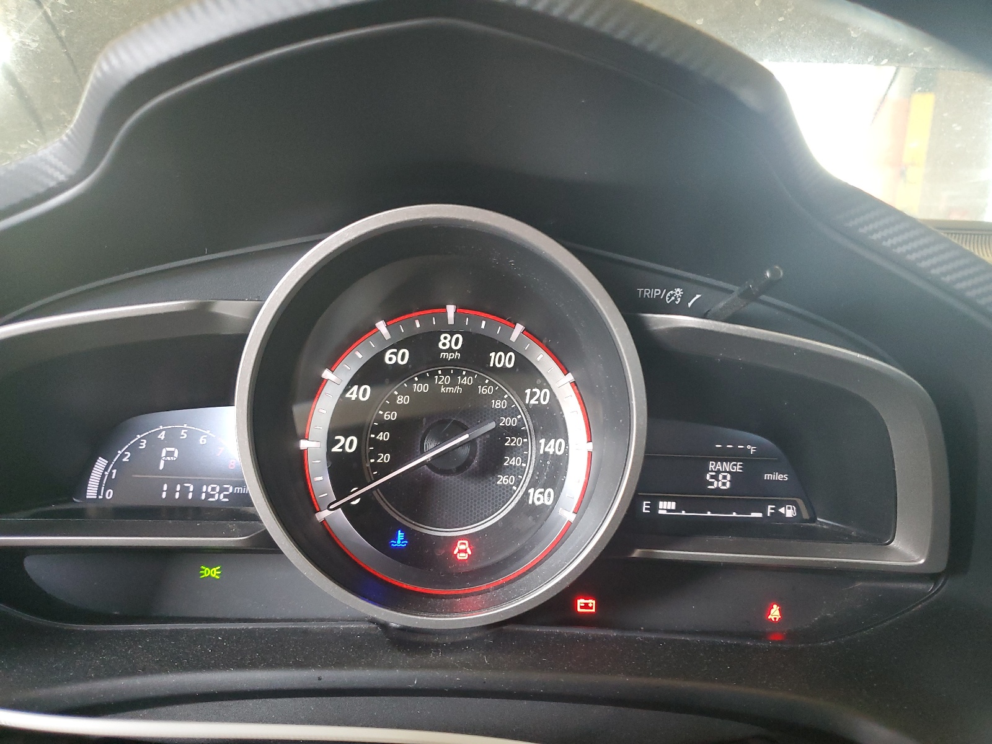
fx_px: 745
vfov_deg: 53.1
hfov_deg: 67.3
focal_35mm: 26
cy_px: 372
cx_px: 496
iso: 229
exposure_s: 1/60.2
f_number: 1.5
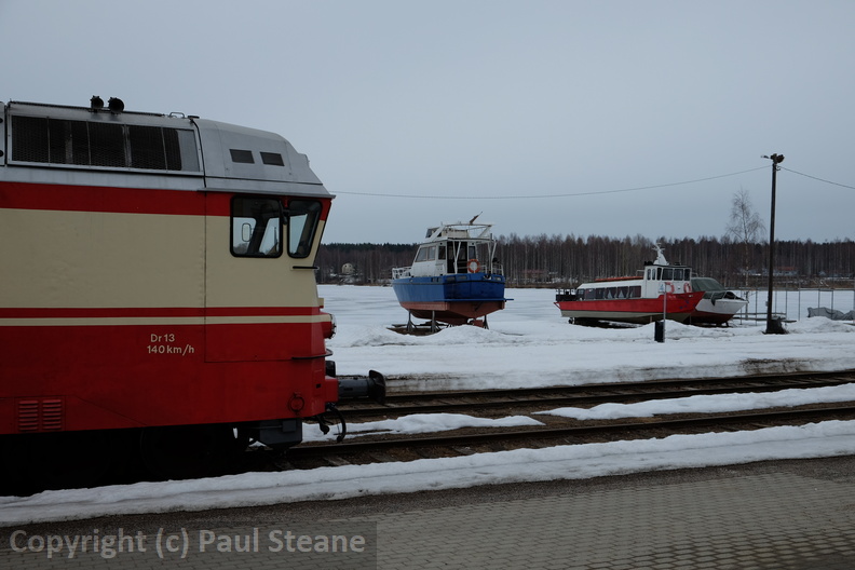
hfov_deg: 50.7
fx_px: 902
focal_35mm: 38
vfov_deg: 35.1
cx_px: 428
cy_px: 285
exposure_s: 1/320
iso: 200
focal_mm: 25.4
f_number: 5.6
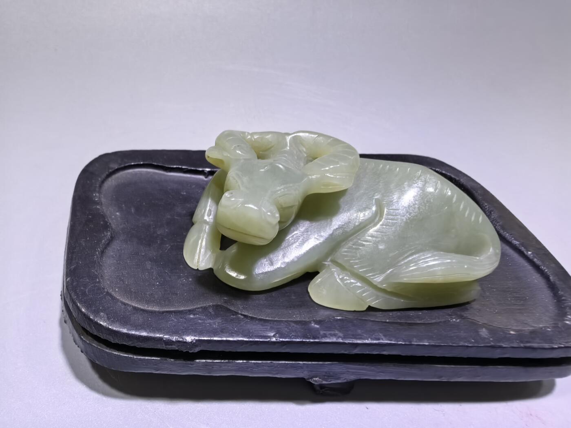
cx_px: 286
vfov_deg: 51.4
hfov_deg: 65.3
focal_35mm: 27
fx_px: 445
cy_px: 214
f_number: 2.2
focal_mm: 1.95
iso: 160
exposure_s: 1/50
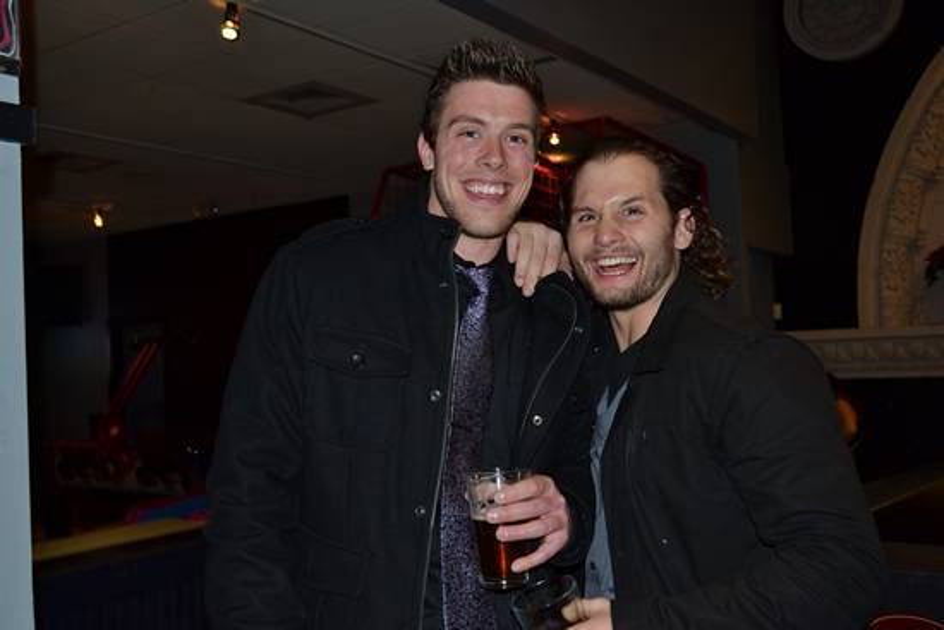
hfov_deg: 53.1
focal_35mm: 36
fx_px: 944
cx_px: 472
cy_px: 315
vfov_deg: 36.9
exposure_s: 1/5
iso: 200
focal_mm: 24
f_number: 4
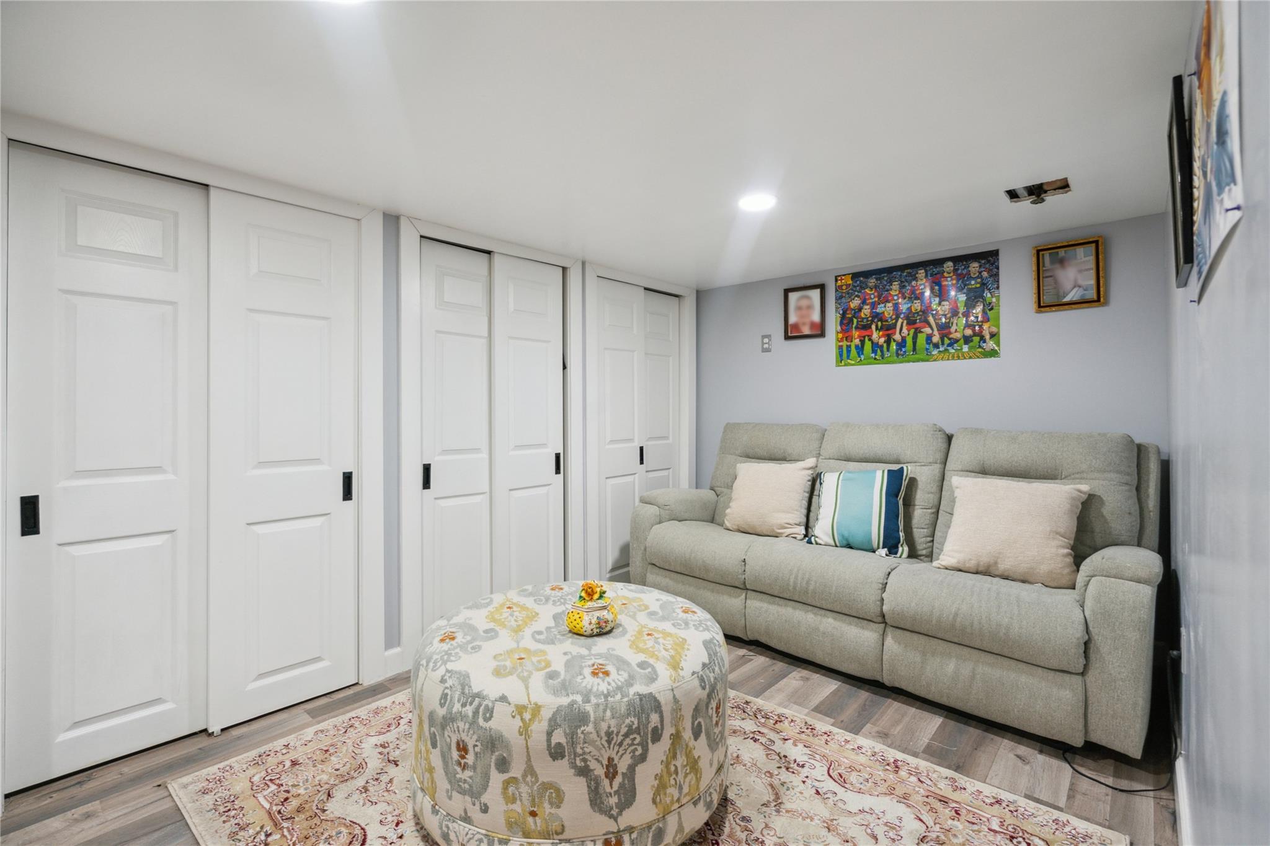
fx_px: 564
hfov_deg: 96.7
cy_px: 423
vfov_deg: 73.7
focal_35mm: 16
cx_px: 635
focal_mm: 16
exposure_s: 1/80
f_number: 5.6
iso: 500
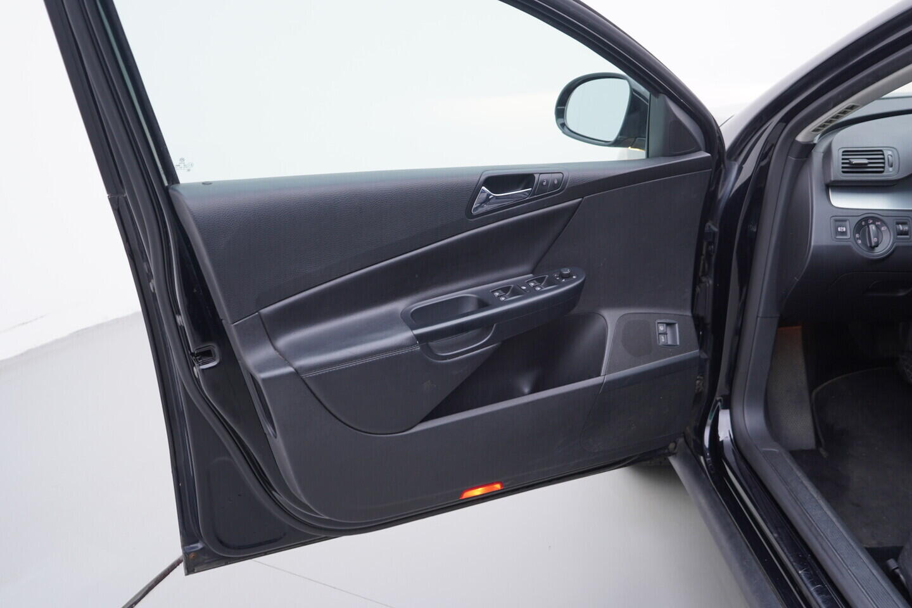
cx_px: 456
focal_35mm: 36
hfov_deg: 53.1
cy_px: 304
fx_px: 912
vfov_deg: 36.9
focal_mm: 24
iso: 125
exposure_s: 1/50
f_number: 3.2
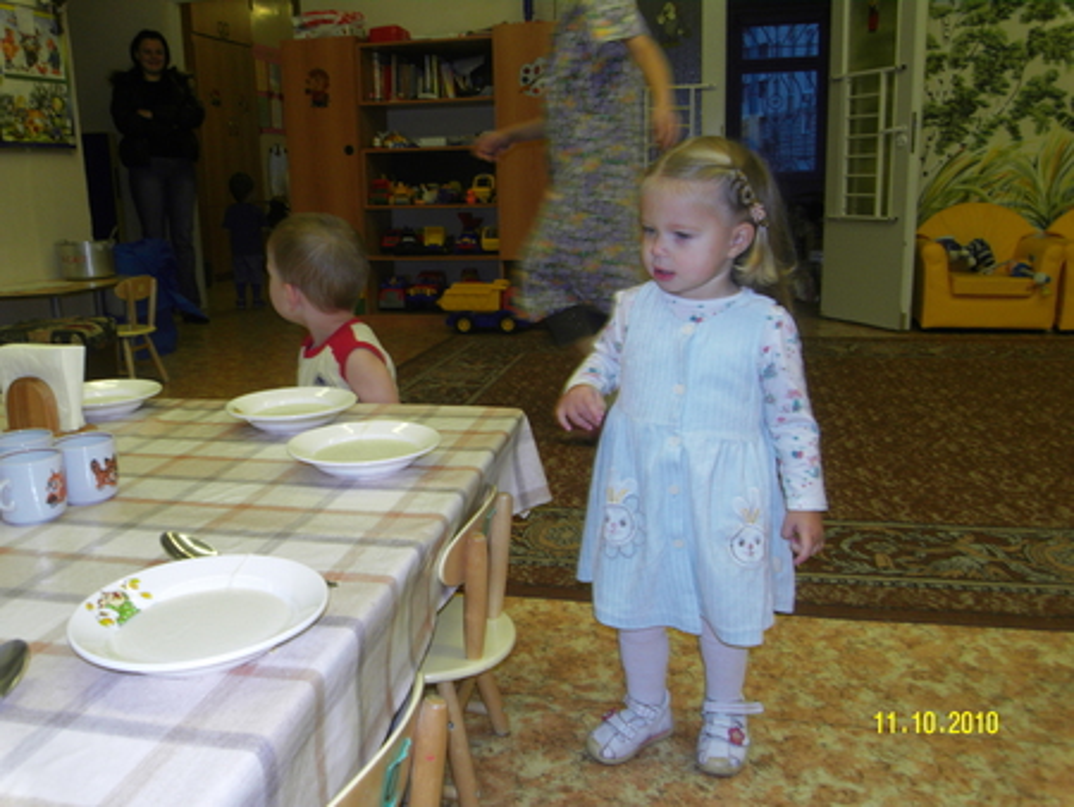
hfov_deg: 56.8
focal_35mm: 32
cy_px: 404
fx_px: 993
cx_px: 537
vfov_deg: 44.2
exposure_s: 1/50
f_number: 3.4
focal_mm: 5.7
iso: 100
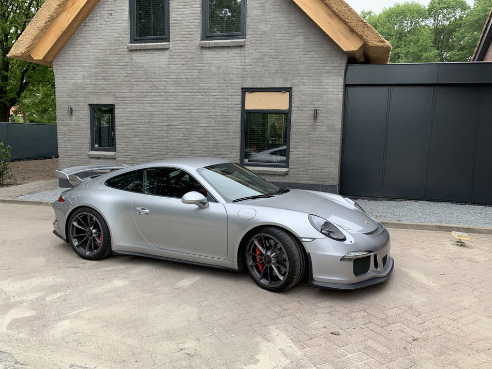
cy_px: 193
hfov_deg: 63.4
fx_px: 398
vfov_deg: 49.7
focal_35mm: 28
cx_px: 249
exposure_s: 1/193
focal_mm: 4.25
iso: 25
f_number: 1.8
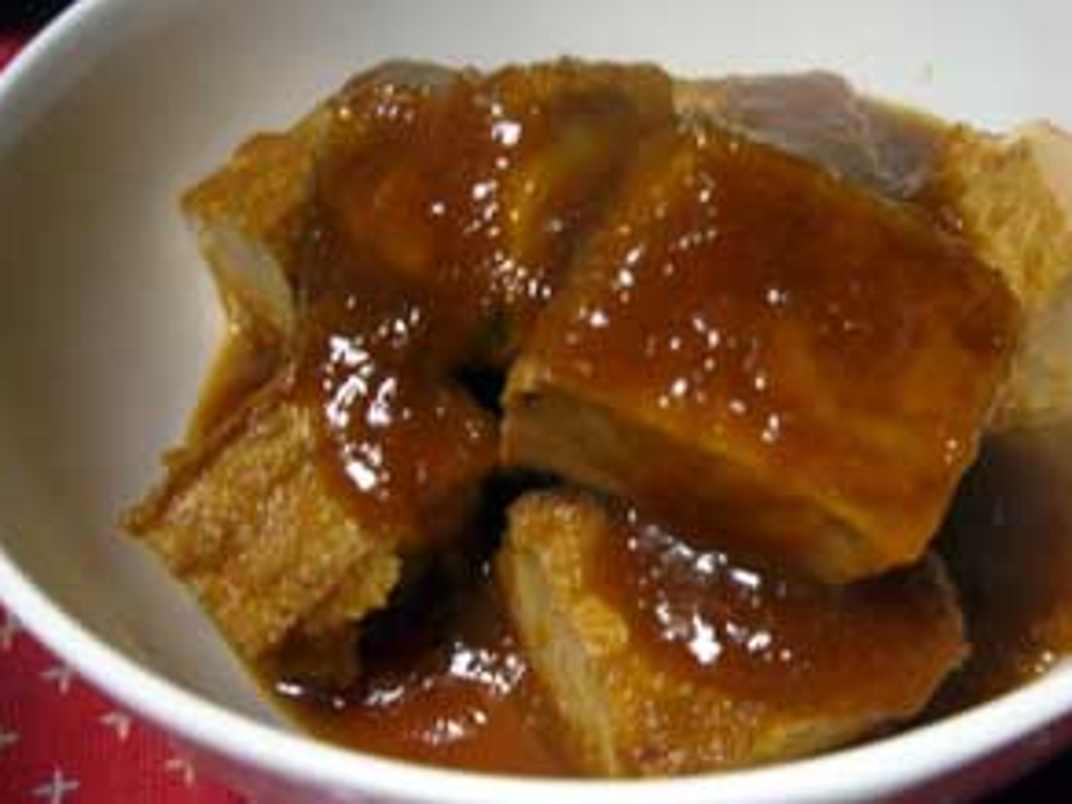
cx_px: 606
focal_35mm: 42
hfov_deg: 44.7
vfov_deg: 34.3
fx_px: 1301
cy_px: 362
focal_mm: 5.8
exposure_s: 1/8
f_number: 2.8
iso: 80
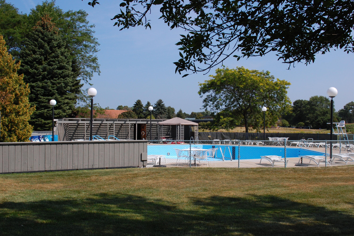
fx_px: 427
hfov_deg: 45.0
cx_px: 177
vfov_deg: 30.8
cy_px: 118
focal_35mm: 44
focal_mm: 29
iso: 400
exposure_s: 1/500
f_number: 11
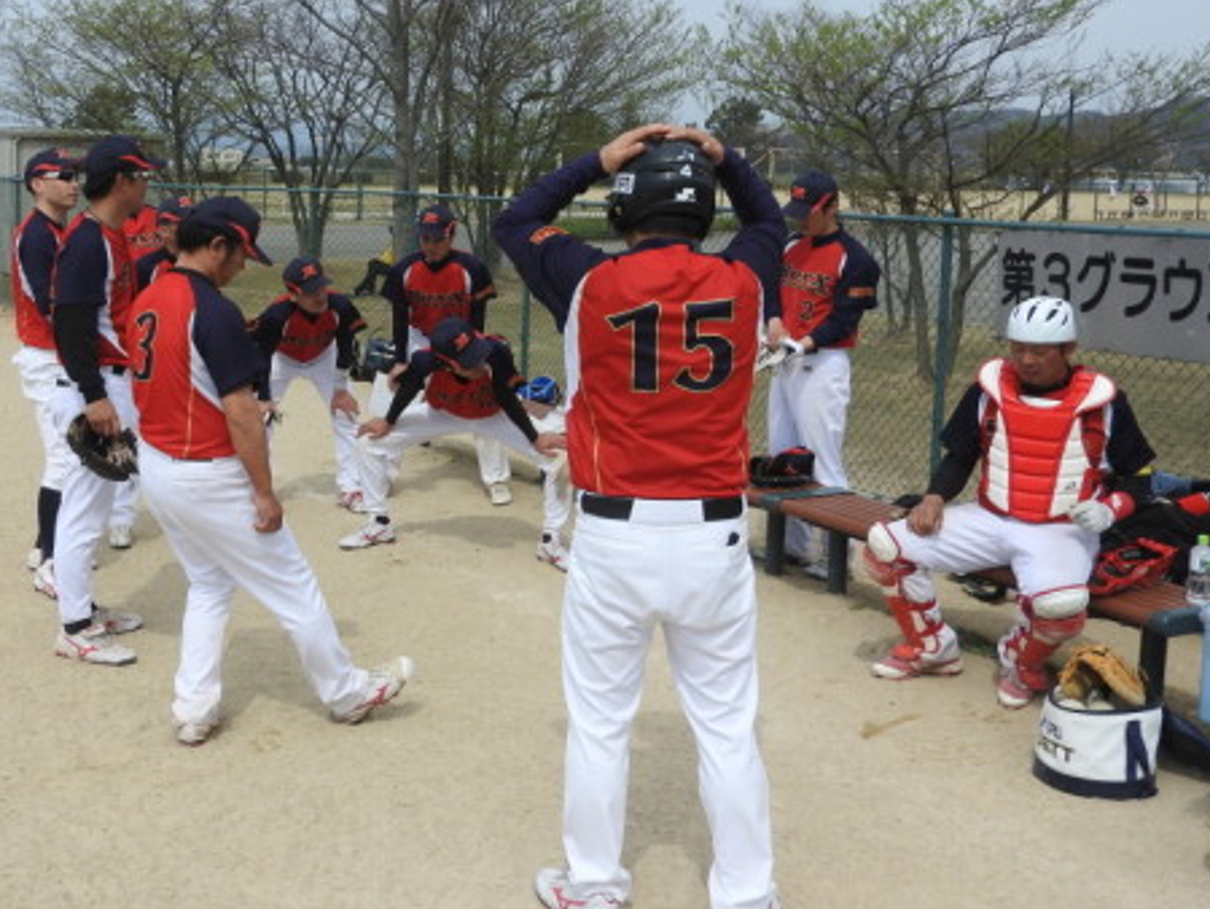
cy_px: 336
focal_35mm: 44
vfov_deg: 32.7
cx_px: 438
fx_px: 1539
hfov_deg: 42.5
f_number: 3.6
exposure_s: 1/1250
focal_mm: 5.9
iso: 100
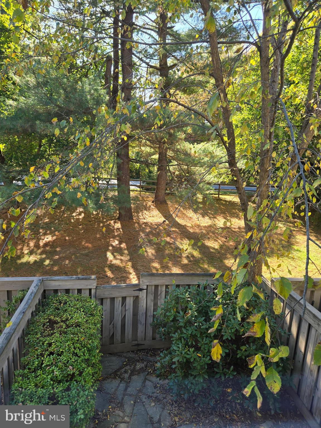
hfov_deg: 58.9
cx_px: 160
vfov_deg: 73.9
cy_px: 214
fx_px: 284
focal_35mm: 23
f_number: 1.8
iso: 32
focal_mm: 5.4
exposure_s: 1/180
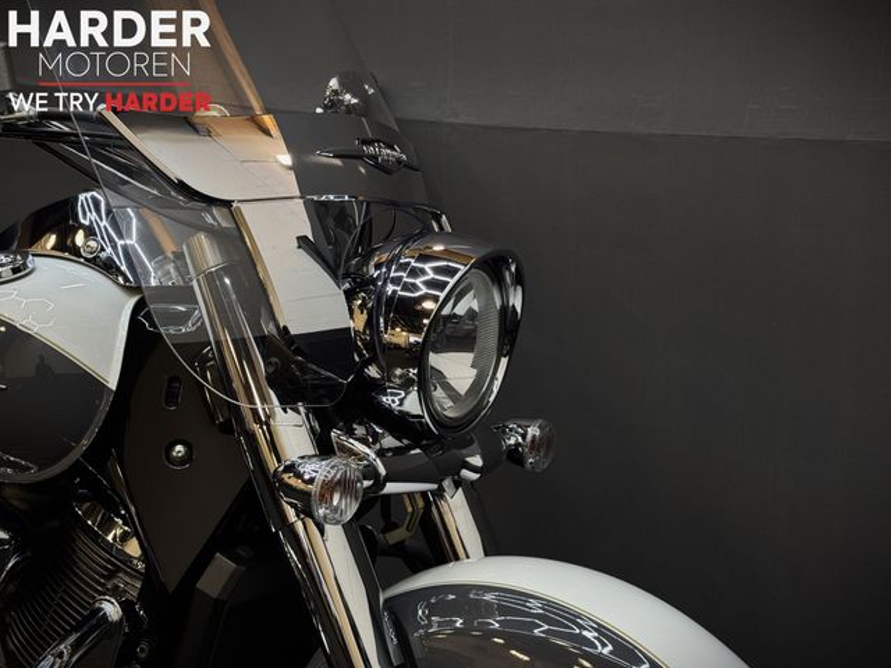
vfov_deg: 30.3
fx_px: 1235
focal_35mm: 48
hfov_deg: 39.7
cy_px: 334
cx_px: 446
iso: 100
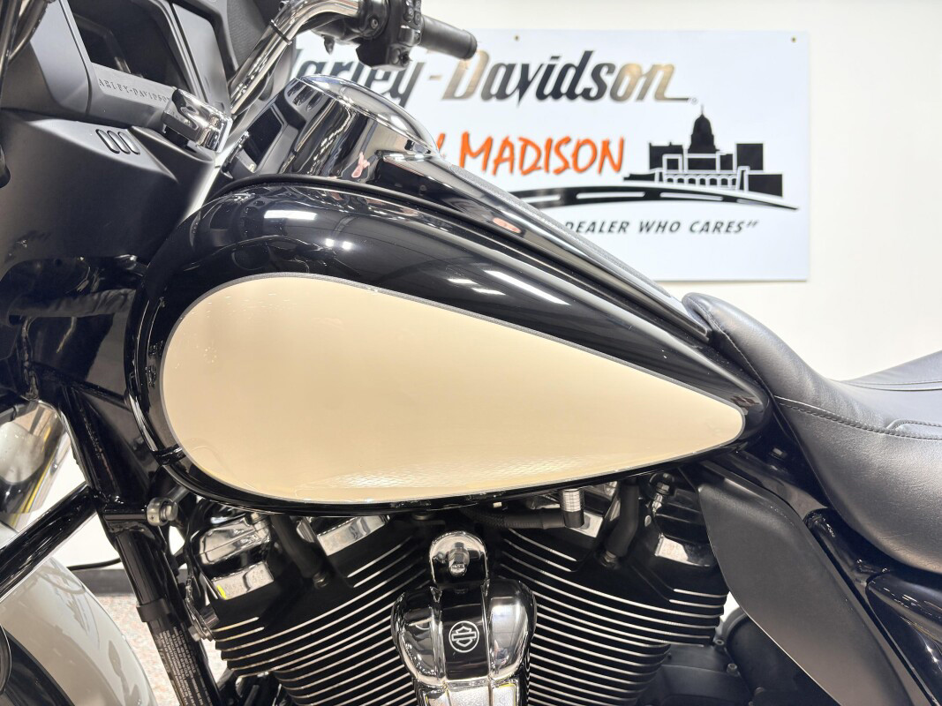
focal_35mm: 26
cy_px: 353
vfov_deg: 53.1
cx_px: 471
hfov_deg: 67.3
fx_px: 707
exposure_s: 1/120
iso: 64
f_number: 1.6
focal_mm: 5.96
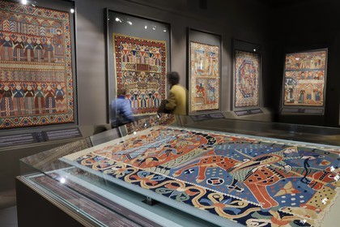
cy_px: 114
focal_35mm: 29
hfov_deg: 63.7
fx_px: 274
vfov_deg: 45.0
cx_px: 170
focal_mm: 29
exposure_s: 8
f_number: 11
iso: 200
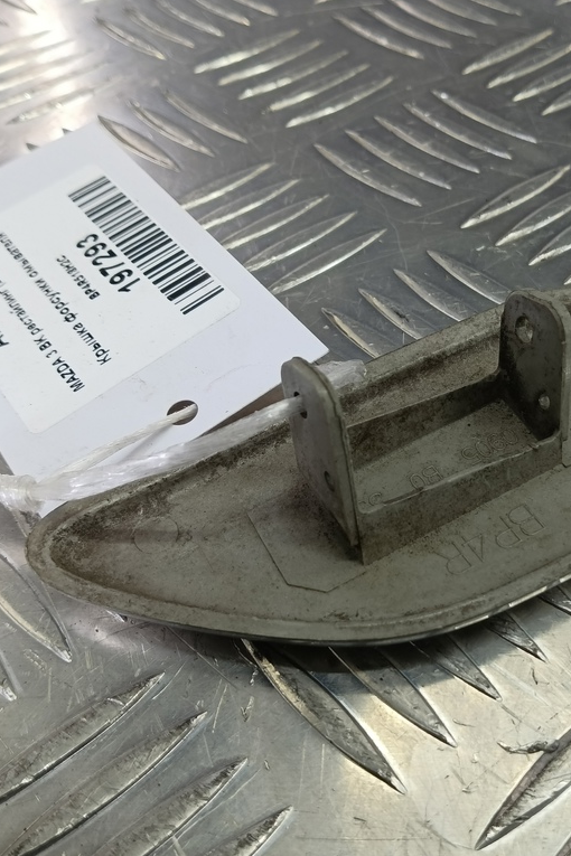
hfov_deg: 40.0
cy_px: 429
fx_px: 761
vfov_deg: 58.7
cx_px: 427
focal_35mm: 32
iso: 103
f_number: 1.6
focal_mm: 4.11
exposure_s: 1/50
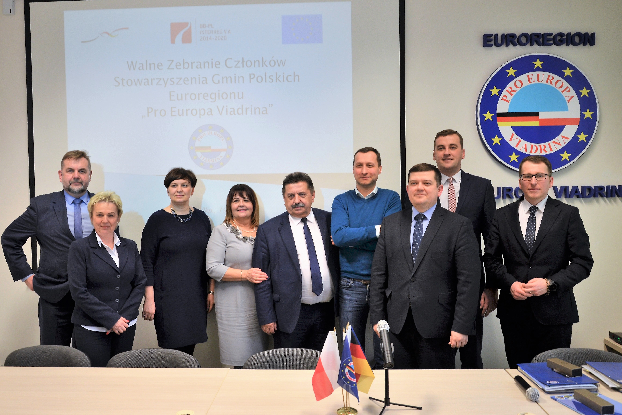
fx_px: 562
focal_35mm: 33
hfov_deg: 57.9
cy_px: 205
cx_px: 312
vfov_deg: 40.5
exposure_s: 1/80
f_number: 4.5
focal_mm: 21
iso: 400
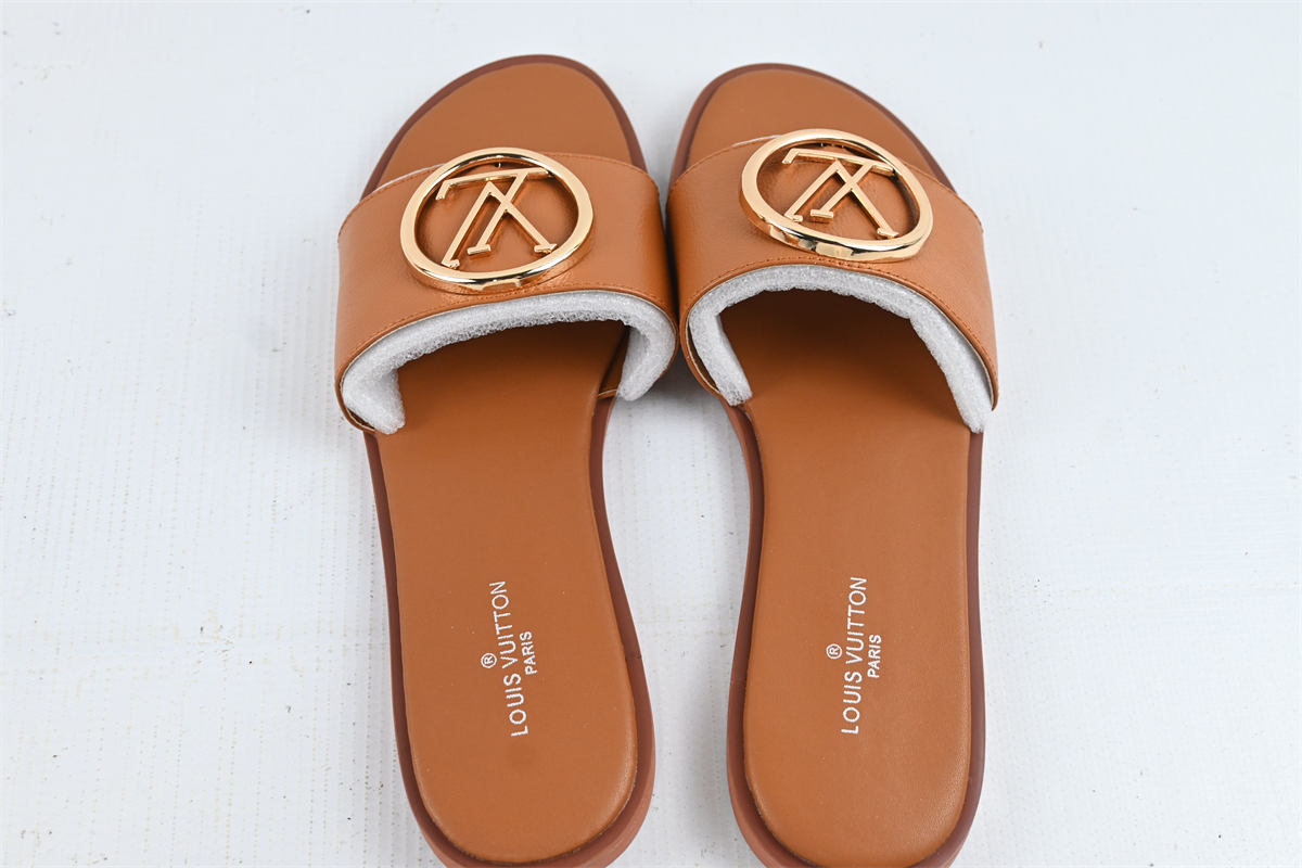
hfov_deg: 46.4
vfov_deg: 31.9
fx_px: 1519
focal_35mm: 42
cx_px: 651
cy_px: 434
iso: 400
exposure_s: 1/125
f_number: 5
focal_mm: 28
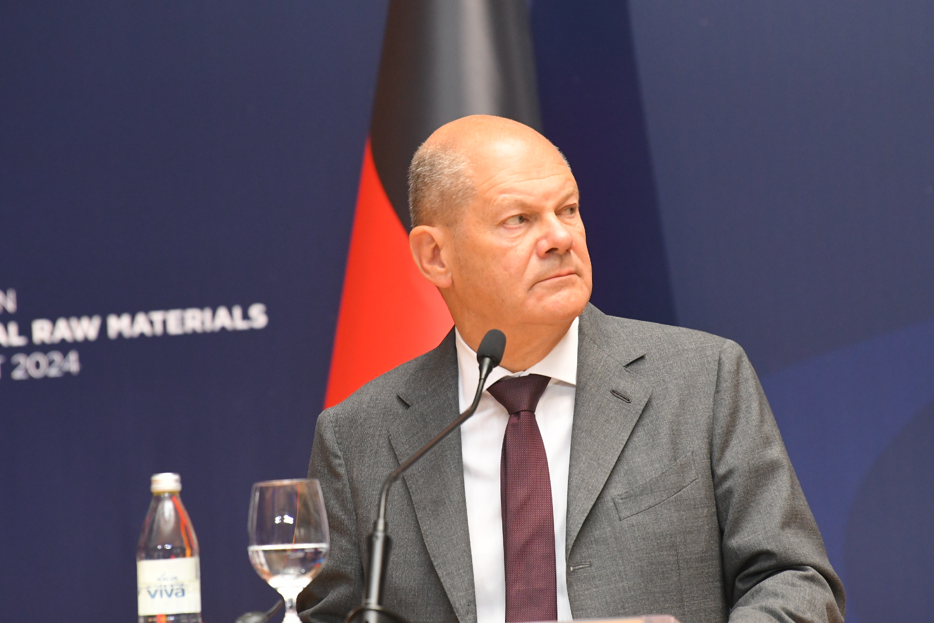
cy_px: 312
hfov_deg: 6.9
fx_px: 7783
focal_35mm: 300
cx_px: 467
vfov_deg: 4.6
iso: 2000
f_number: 4
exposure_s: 1/500
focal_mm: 200
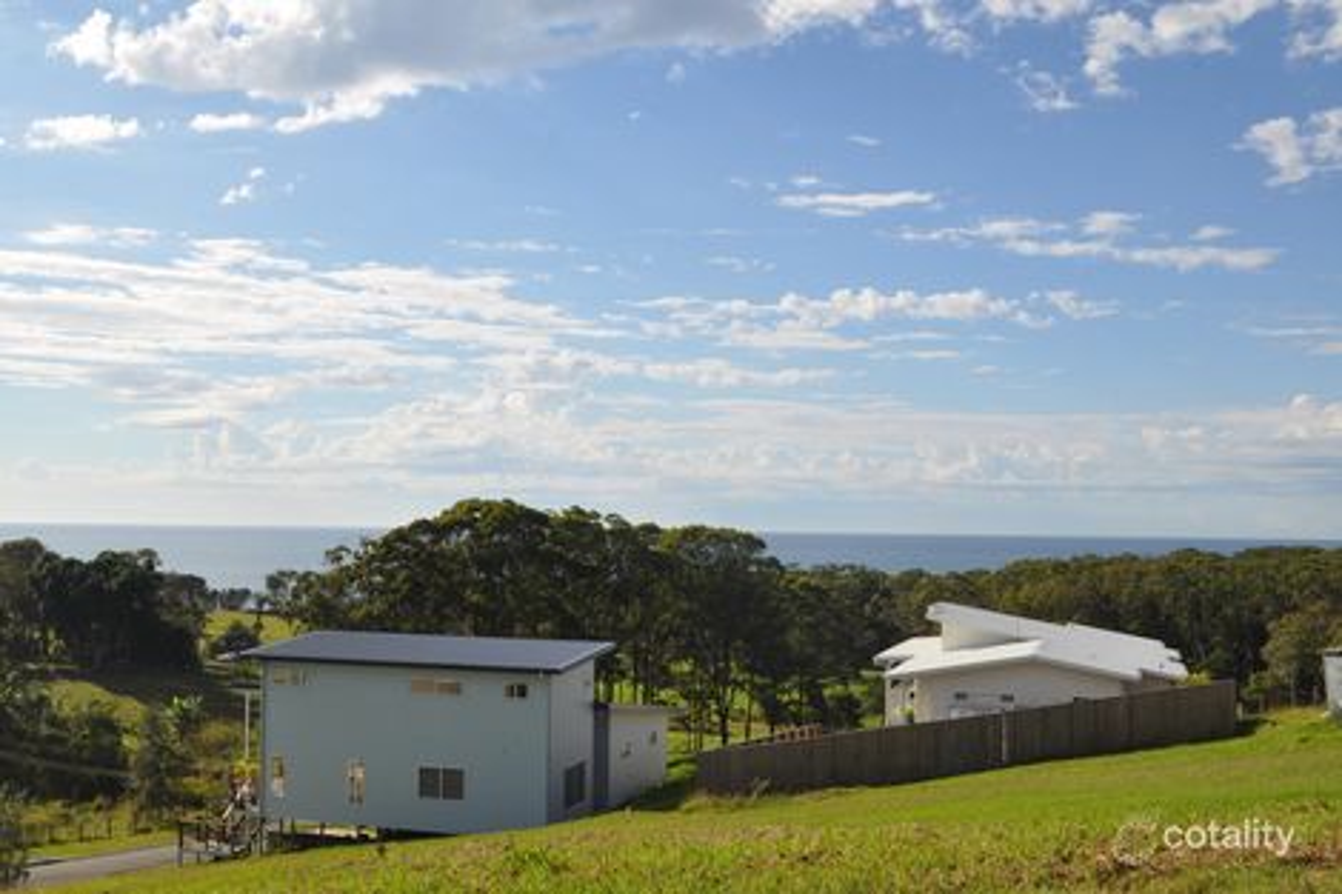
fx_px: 1453
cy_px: 447
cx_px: 671
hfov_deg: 49.6
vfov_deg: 34.2
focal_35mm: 39
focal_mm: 26
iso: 200
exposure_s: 1/200
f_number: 16
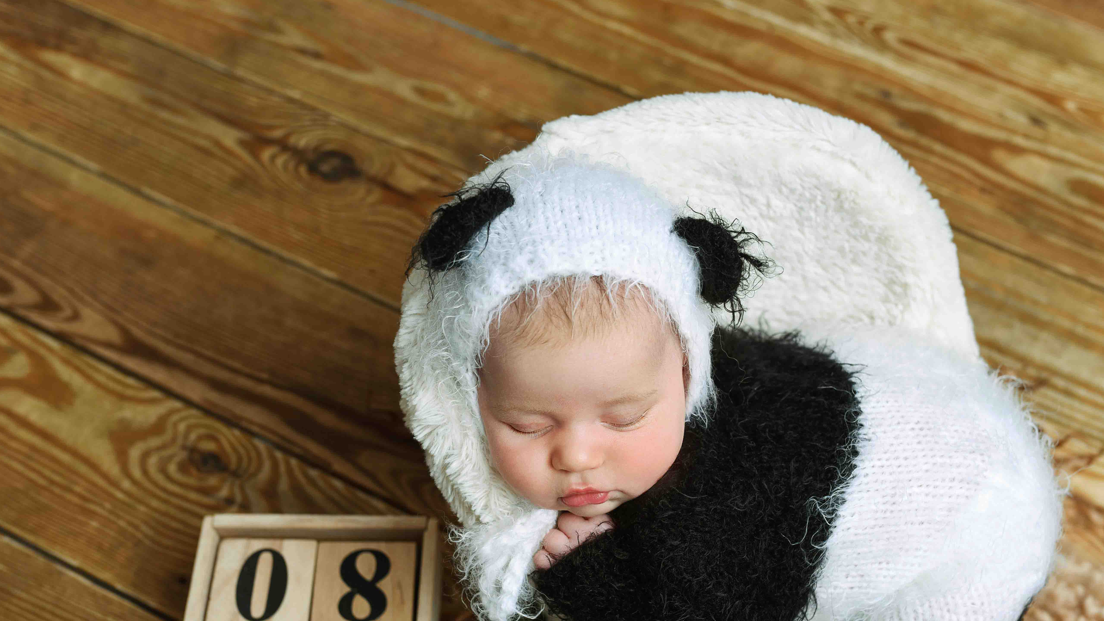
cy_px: 427
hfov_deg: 47.2
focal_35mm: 43
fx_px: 1259
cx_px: 630
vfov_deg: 27.5
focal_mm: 35
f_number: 4
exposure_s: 1/160
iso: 80
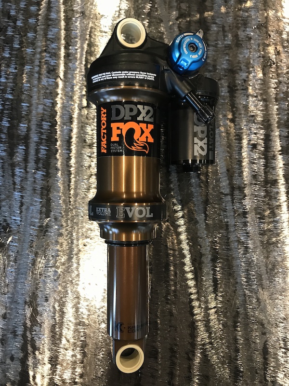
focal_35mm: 28
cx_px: 144
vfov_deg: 63.4
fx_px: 312
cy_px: 193
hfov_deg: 49.7
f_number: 1.8
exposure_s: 1/15
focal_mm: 3.99
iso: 50
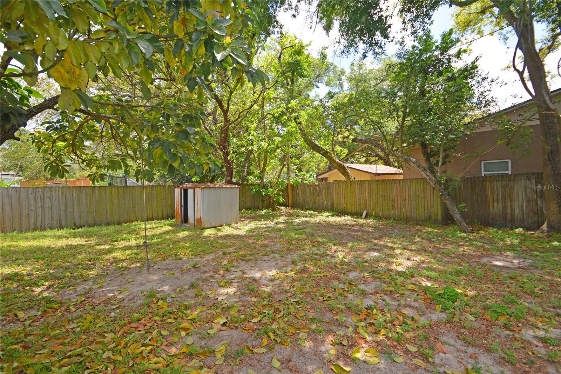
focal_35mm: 15
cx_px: 280
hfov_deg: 100.4
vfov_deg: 77.3
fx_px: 234
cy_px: 187
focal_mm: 10
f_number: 5
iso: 100
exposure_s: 1/200
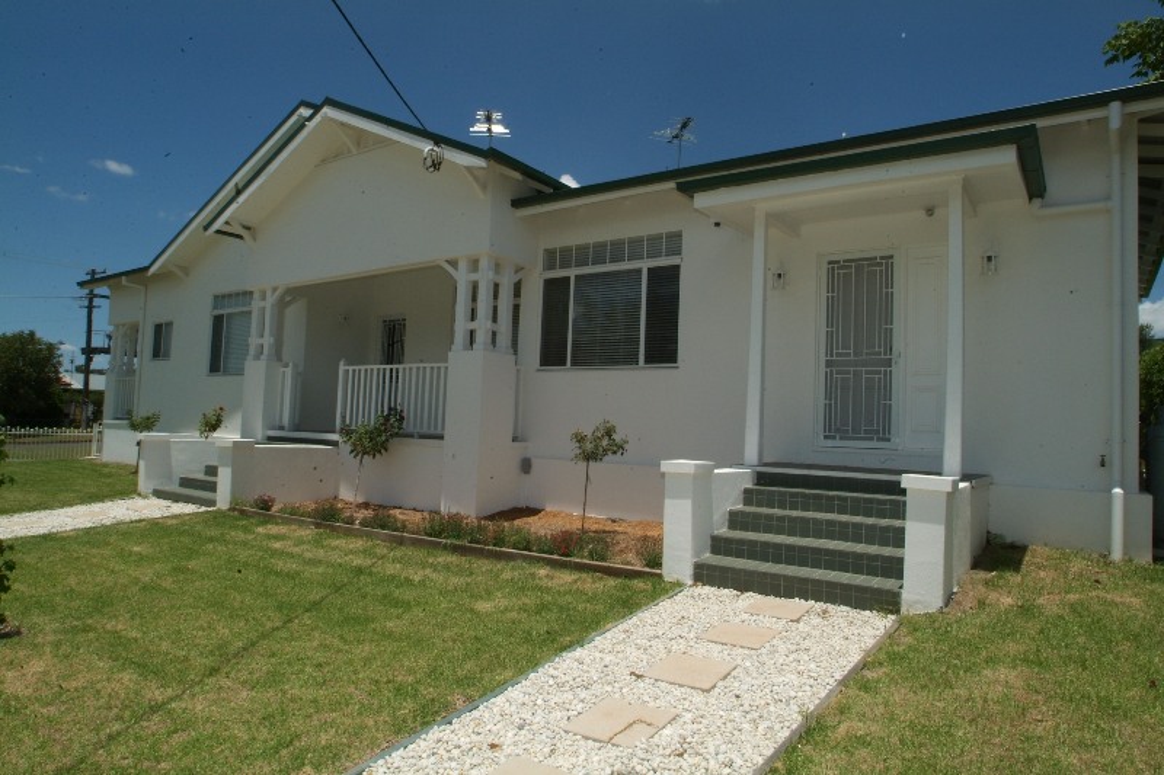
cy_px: 388
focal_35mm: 21
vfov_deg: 59.5
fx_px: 679
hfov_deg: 81.2
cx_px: 582
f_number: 22
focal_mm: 14
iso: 400
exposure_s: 1/180
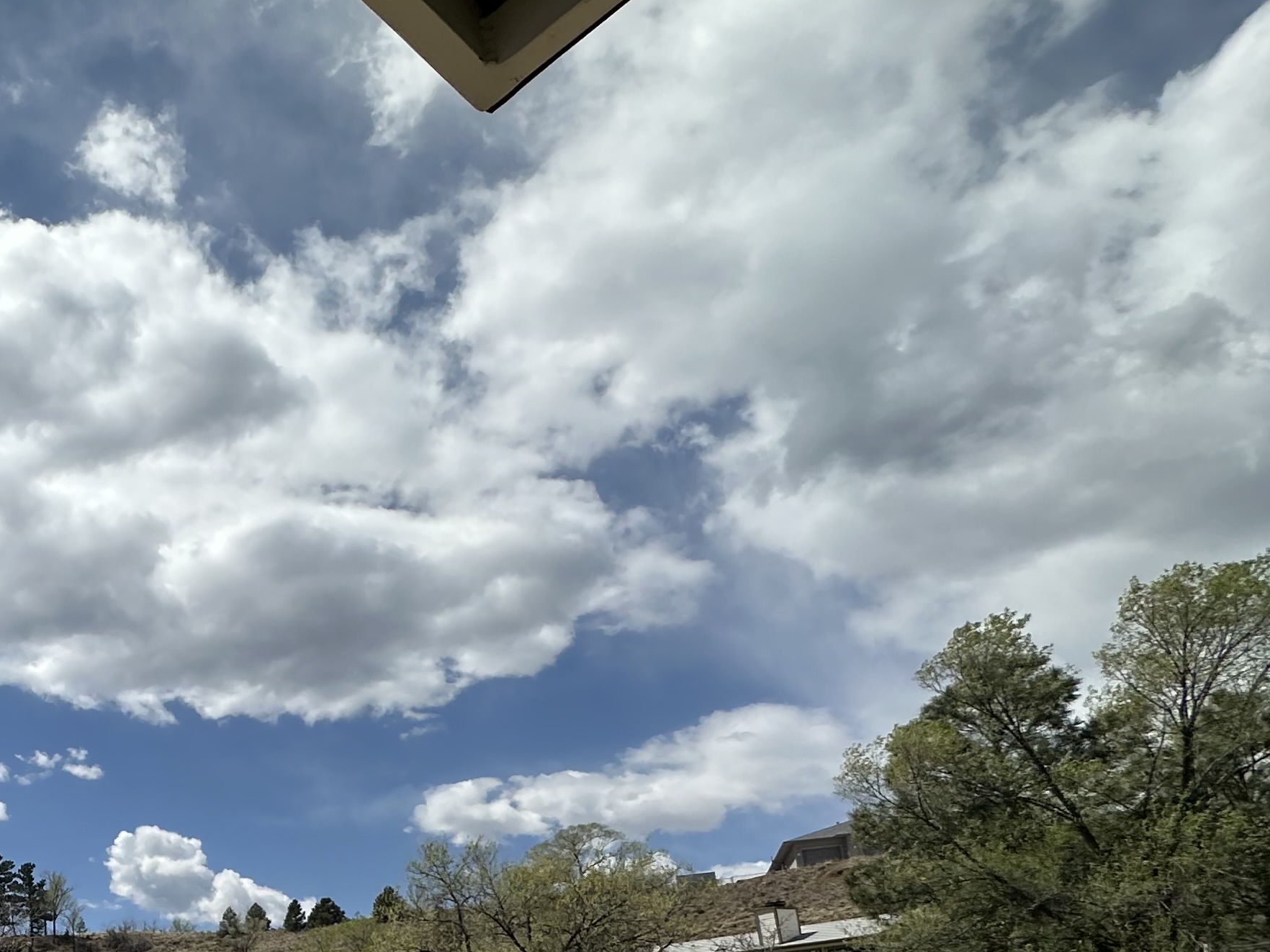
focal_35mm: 32
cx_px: -120
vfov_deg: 40.6
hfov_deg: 44.0
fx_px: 1174
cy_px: 868
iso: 50
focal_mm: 2.22
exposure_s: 1/4464
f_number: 2.2
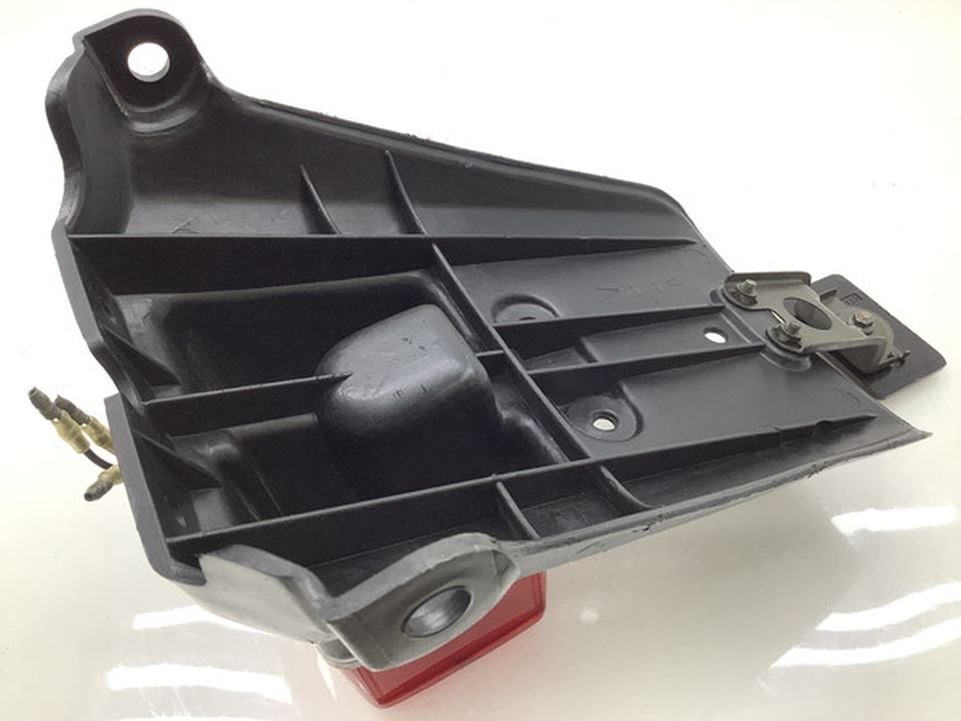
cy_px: 360
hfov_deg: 58.4
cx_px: 480
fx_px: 861
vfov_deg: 45.4
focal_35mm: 31
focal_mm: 3.3
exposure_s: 1/120
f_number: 2.4
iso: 40
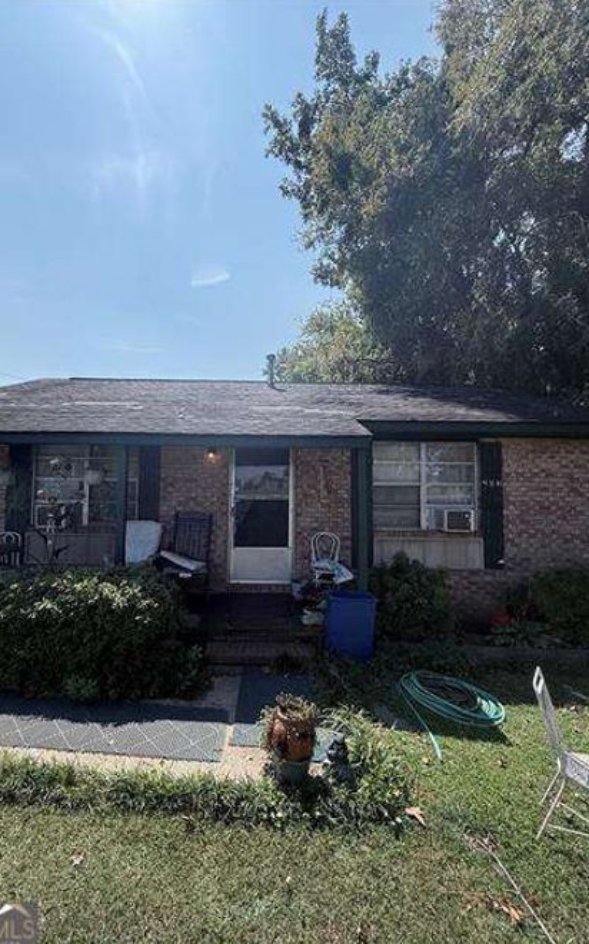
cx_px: 252
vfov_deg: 101.5
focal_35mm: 15
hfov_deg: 74.3
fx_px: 386
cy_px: 473
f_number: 2.2
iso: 50
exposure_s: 1/1961
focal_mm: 2.22
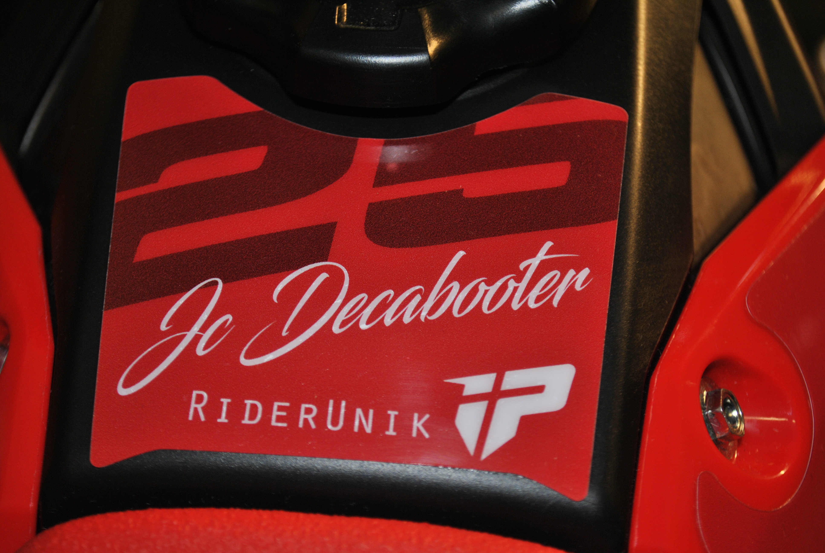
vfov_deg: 21.6
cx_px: 412
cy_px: 276
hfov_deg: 31.9
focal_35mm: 63
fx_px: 1445
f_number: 5.3
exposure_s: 1/60
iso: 200
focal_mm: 42
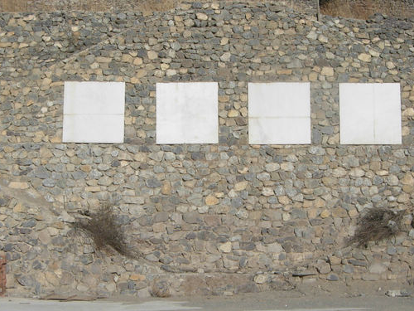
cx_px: 223
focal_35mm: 72
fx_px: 861
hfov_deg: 27.0
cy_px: 152
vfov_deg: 20.4
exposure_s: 1/430
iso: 50
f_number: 7.6
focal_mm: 7.5
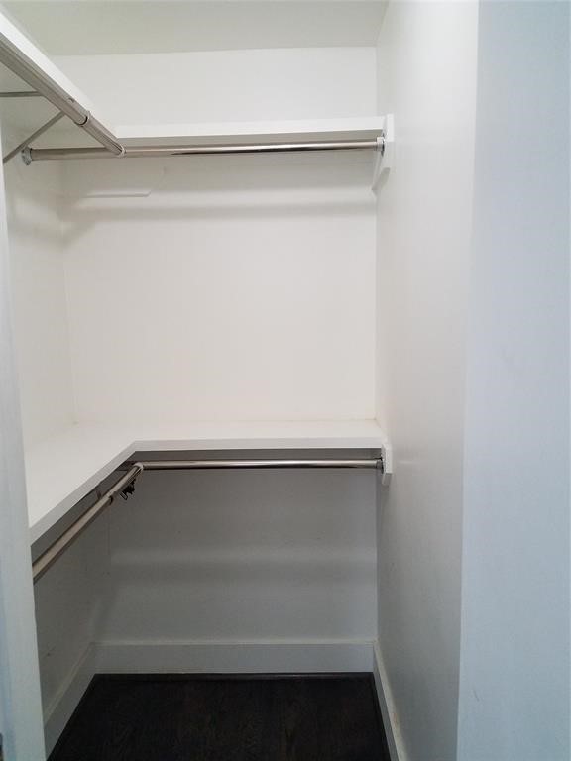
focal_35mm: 26
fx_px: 572
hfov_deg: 53.1
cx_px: 286
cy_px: 380
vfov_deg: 67.3
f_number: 1.7
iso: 160
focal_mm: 4.2
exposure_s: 1/40
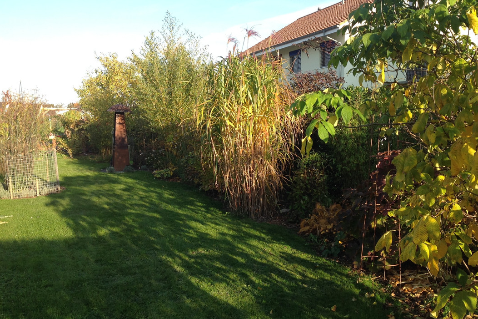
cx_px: 238
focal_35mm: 37
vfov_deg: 35.9
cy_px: 161
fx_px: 491
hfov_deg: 51.9
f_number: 2.4
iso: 50
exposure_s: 1/451
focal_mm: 4.28
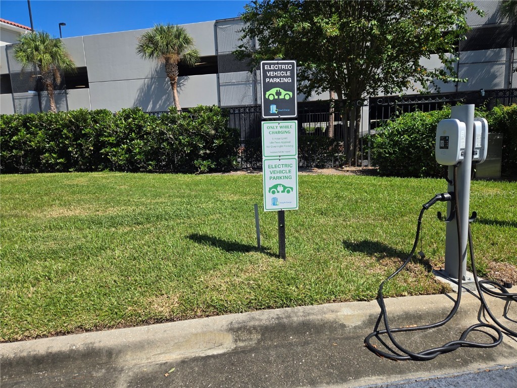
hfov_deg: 73.9
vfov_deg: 58.9
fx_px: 344
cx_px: 258
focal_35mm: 23
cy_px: 194
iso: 25
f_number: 1.8
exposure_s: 1/1864
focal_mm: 5.4
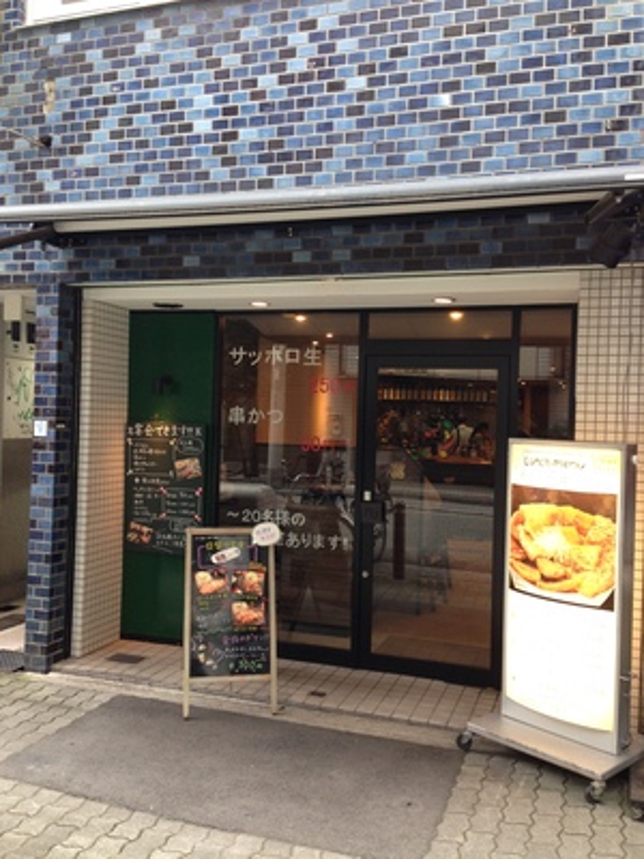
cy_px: 430
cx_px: 322
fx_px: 819
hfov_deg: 42.9
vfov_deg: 55.4
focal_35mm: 33
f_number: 2.4
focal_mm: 4.12
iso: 80
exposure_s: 1/60
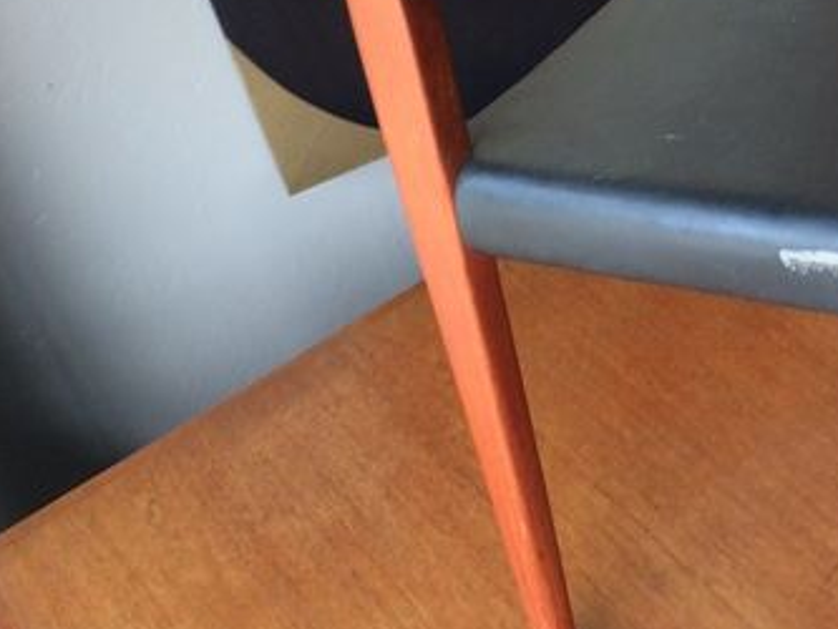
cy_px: 47
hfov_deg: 23.5
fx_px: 1962
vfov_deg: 17.9
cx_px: 760
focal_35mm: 81
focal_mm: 4.12
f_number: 2.2
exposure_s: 1/120
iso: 64
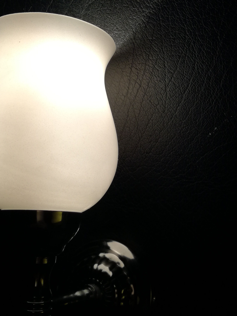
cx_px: 118
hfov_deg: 33.6
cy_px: 158
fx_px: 393
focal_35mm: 43
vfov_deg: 43.9
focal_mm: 3.79
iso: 50
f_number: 2
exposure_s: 1/191
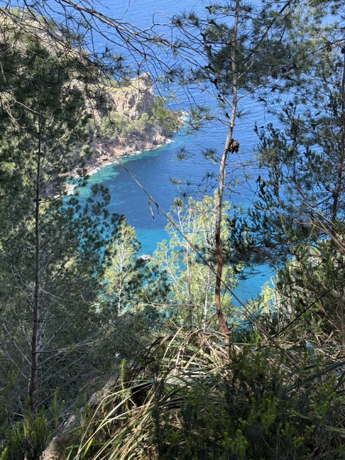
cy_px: 230
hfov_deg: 30.3
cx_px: 172
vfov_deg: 39.7
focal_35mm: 48
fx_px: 638
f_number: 1.78
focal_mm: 6.76
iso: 80
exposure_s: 1/1055
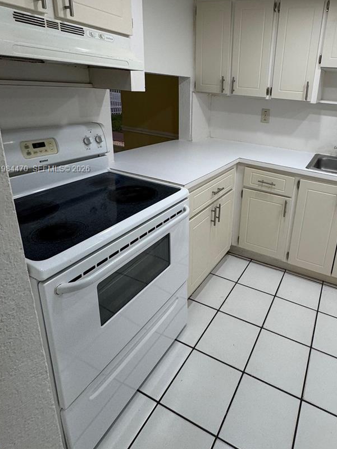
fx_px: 273
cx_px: 239
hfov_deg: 61.0
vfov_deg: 77.6
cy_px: 169
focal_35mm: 21
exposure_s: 1/120
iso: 100
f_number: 2.2
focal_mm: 2.22
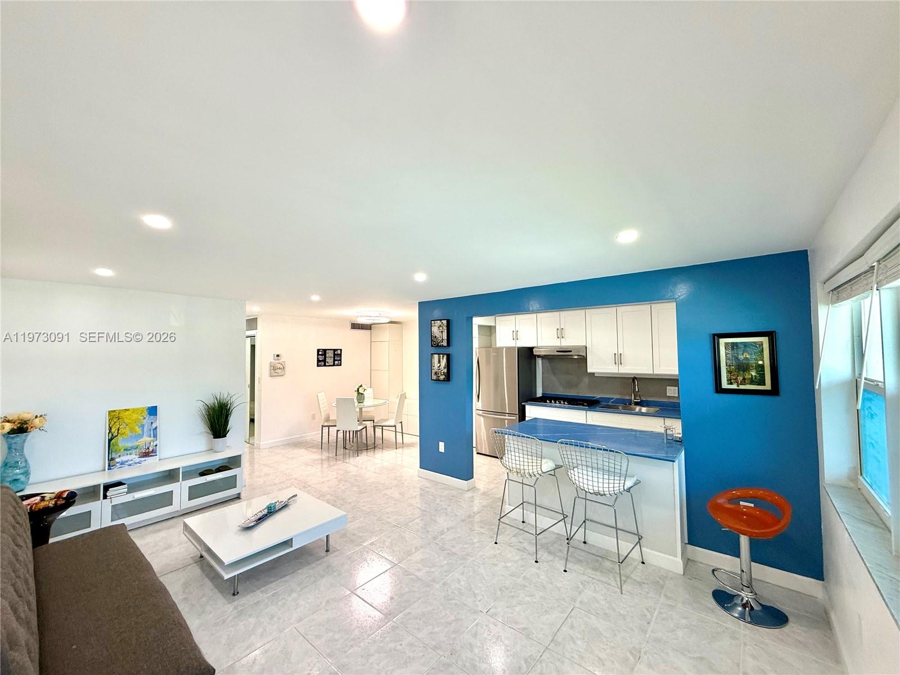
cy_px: 338
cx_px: 450
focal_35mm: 14
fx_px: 364
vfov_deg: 85.7
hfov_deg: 102.1
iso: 160
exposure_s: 1/120
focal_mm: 2.22
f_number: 2.2
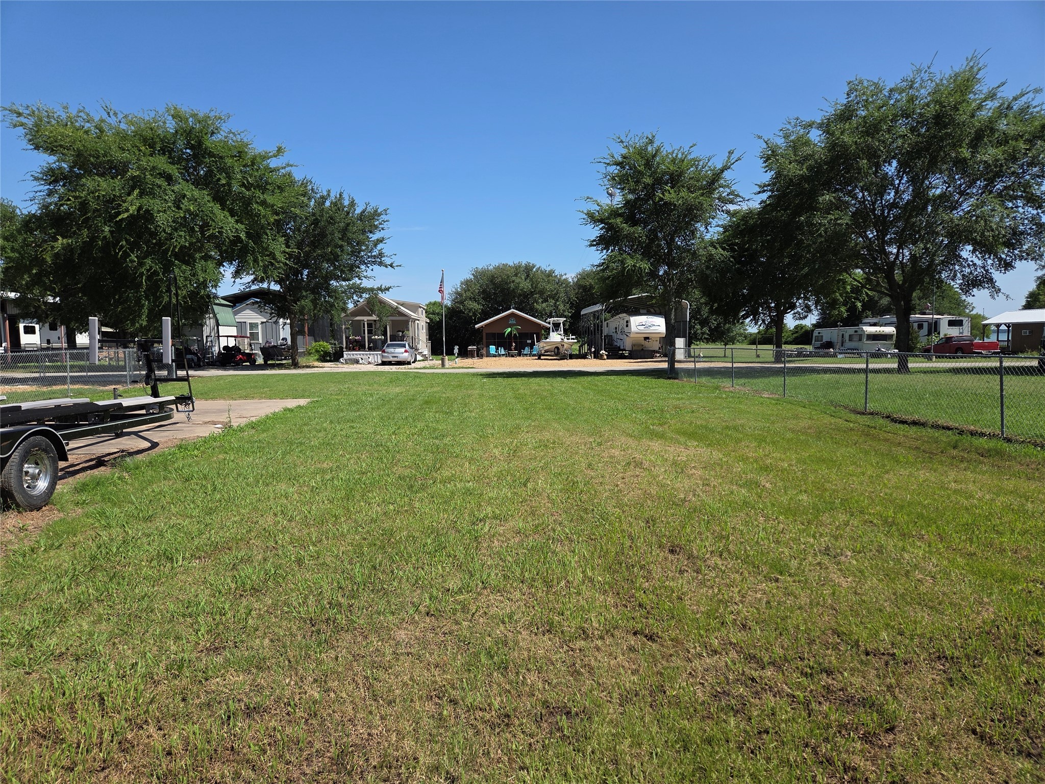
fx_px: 694
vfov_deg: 58.9
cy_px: 392
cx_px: 522
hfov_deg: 73.9
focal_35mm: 23
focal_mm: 5.4
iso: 80
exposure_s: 1/5261
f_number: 1.8
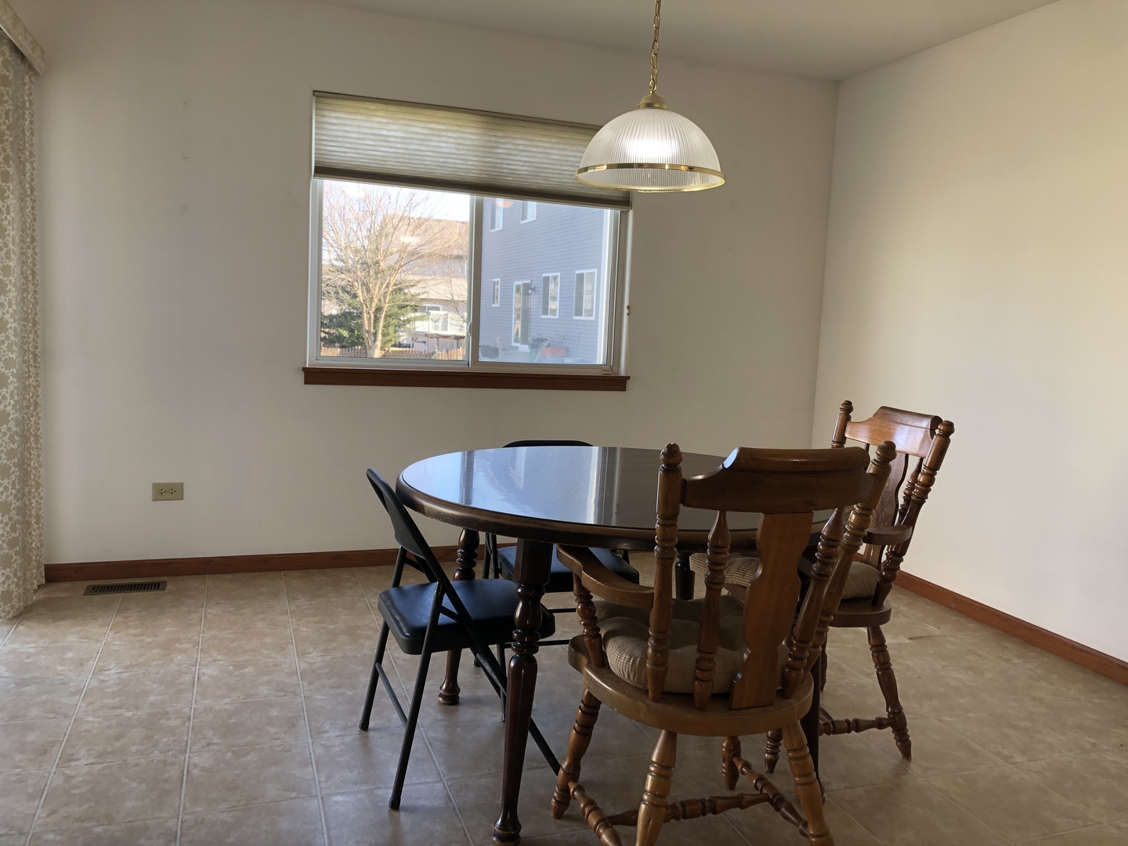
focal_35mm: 28
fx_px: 912
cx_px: 564
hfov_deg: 63.4
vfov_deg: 49.7
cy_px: 423
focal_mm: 3.99
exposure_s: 1/120
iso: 50
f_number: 1.8
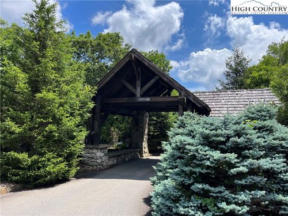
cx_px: 144
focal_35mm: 26
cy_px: 108
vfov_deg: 53.1
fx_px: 216
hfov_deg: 67.3
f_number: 1.6
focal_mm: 5.1
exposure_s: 1/2410
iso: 50
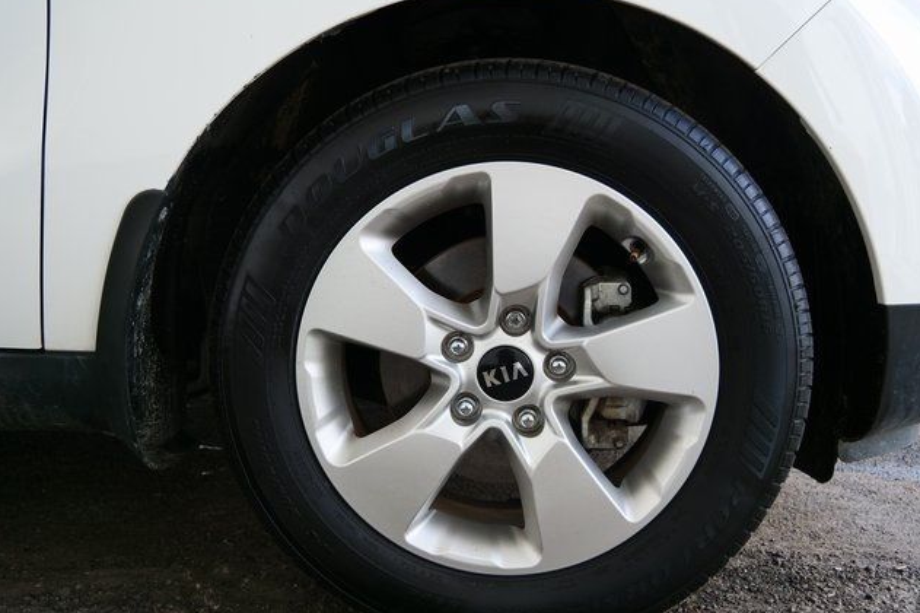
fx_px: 971
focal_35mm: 38
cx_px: 462
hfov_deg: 50.7
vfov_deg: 35.0
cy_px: 336
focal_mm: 18
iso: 200
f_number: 3.9
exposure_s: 1/80
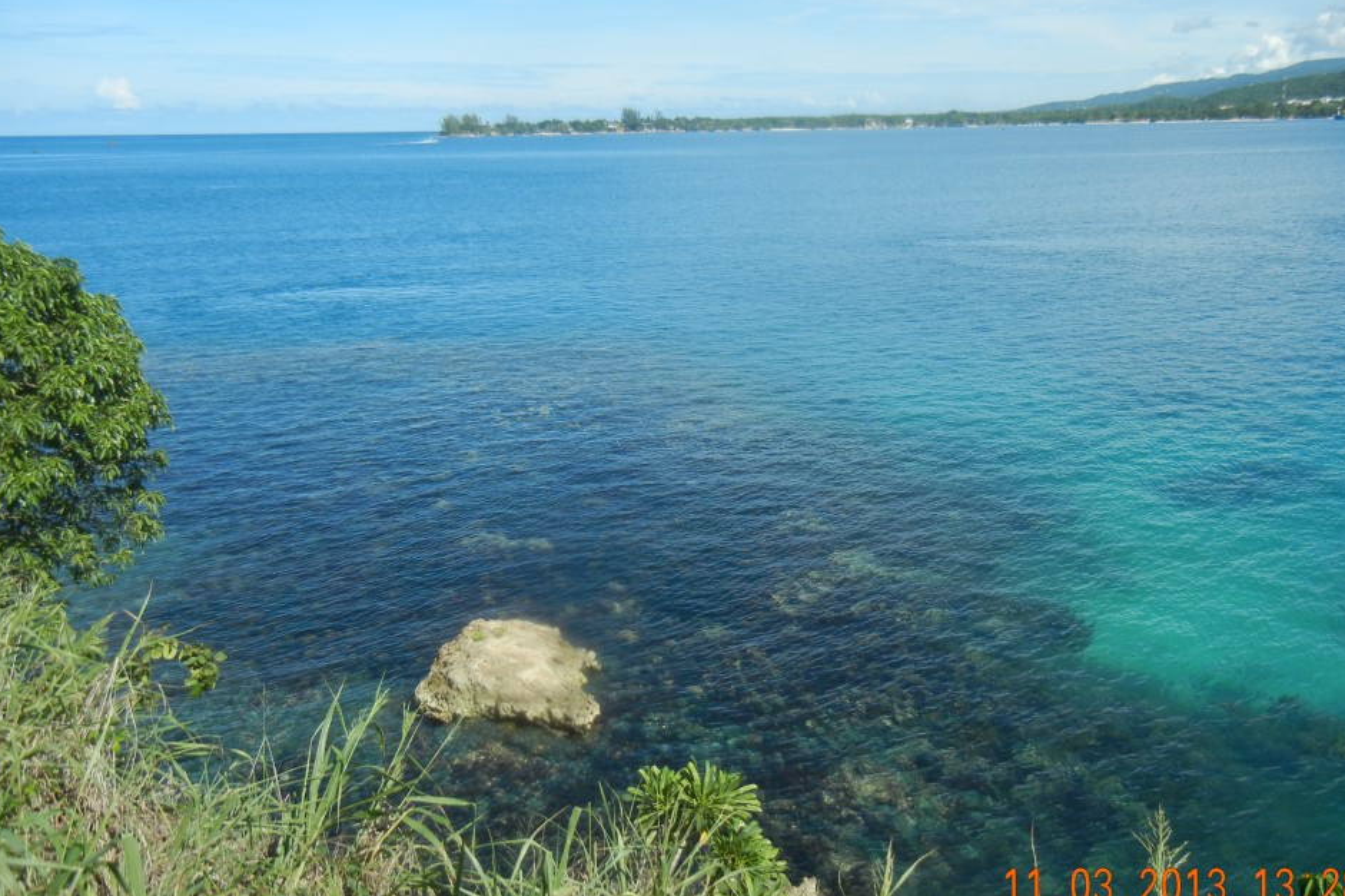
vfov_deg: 38.9
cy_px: 451
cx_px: 720
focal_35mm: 34
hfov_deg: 55.8
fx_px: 1270
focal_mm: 5.4
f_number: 7
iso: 160
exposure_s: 1/357
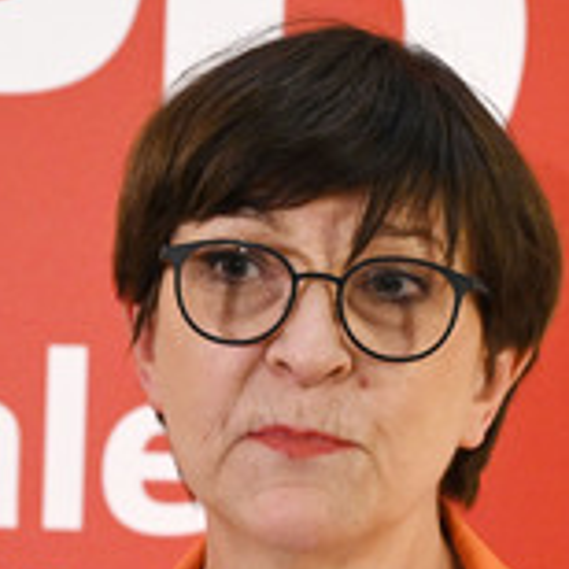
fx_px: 3831
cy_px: 488
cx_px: 382
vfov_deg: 8.5
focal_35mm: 206
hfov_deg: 8.5
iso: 6400
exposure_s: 1/200
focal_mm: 83
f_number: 4.5
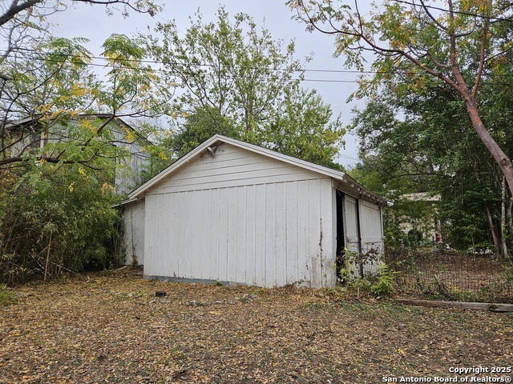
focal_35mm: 23
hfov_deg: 73.9
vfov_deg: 58.9
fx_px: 341
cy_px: 192
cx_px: 256
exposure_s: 1/415
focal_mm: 5.4
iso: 25
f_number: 1.8
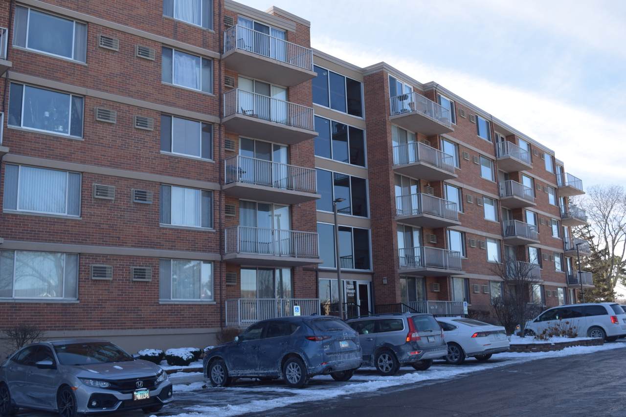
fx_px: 652
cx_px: 313
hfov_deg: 51.3
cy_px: 208
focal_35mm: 38
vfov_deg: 35.5
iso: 100
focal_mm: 25
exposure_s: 1/200
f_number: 5.6
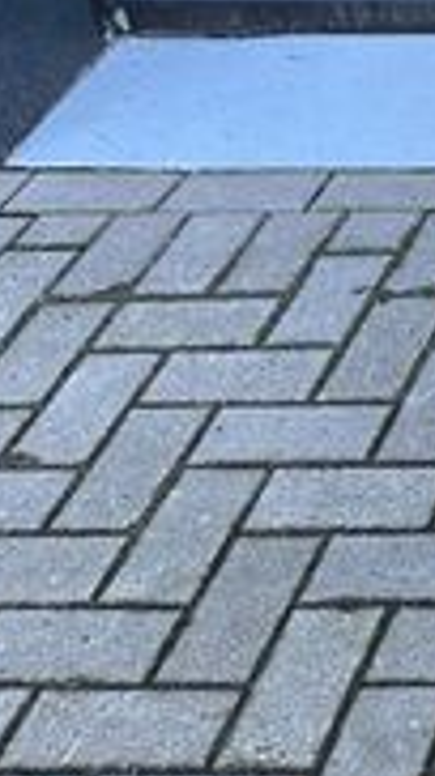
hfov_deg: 10.1
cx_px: 1250
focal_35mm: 92
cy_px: 21
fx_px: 1892
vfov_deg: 22.4
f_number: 1.78
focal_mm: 6.86
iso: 160
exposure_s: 1/121
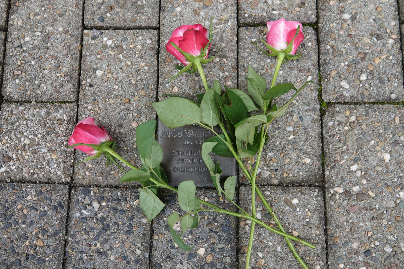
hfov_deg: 73.7
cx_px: 202
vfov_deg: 53.1
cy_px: 134
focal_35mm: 24
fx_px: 269
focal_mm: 8.8
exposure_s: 1/100
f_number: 2.4
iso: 100
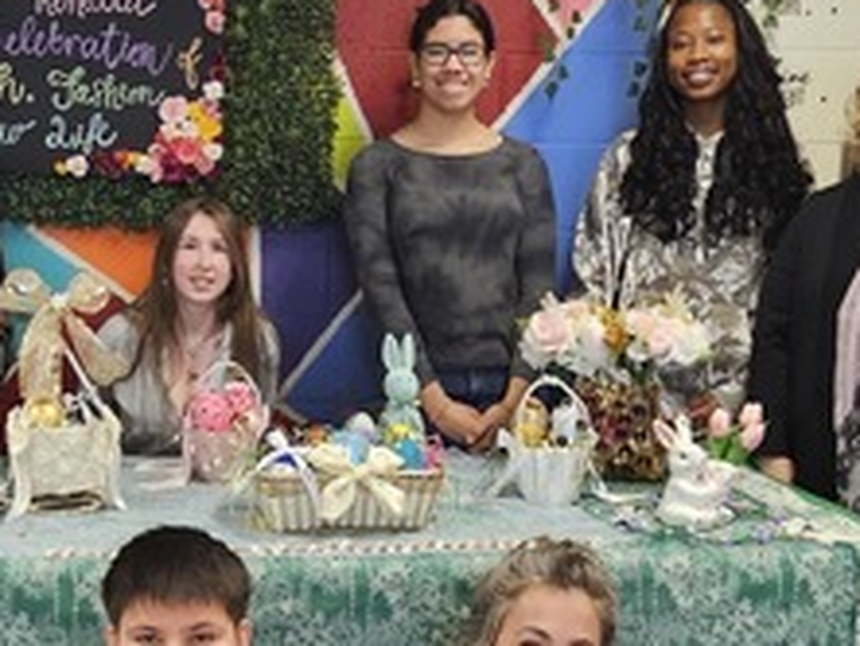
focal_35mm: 47
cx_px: 288
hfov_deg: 39.9
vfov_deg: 30.7
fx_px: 1168
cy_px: 424
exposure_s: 1/60
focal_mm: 2.2
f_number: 2.2
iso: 320
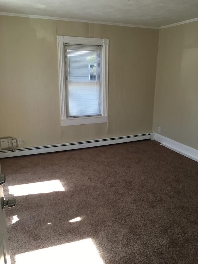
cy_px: 132
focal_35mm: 29
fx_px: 221
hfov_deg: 48.2
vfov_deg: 61.7
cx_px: 99
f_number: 2.2
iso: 32
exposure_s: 1/120
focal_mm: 4.15
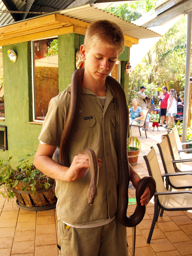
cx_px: 96
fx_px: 296
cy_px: 128
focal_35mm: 40
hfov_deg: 36.0
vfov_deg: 46.8
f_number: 5.6
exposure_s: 1/25
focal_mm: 20
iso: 160
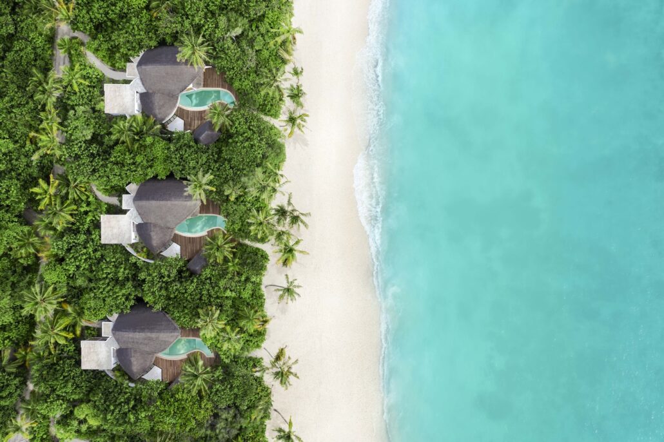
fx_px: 516
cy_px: 221
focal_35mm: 28
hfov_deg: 65.5
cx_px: 332
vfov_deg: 46.4
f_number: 6.3
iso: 100
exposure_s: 1/160
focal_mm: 10.26
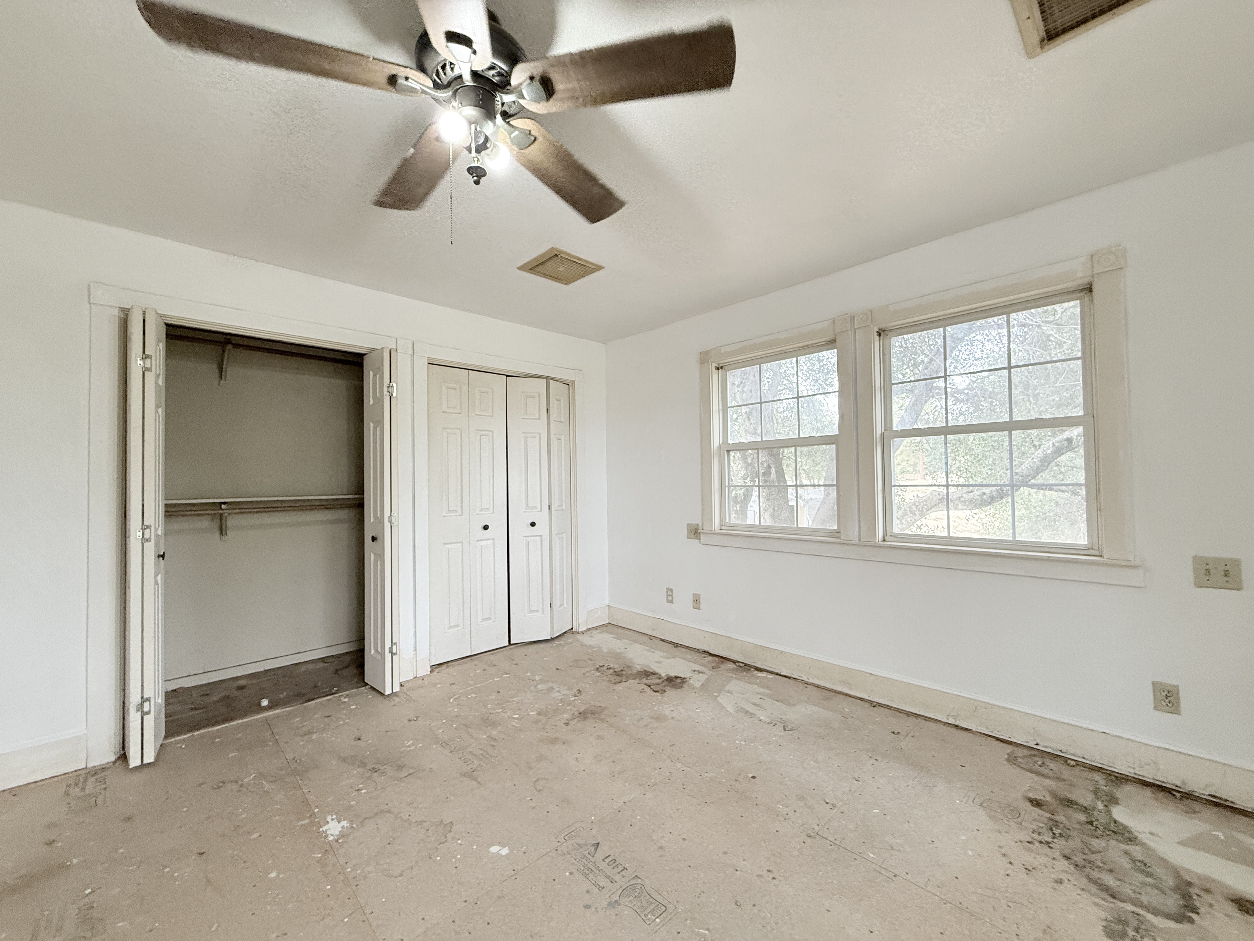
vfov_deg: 85.7
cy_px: 470
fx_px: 507
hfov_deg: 102.1
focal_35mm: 14
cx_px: 627
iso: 250
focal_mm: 2.22
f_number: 2.2
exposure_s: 1/120
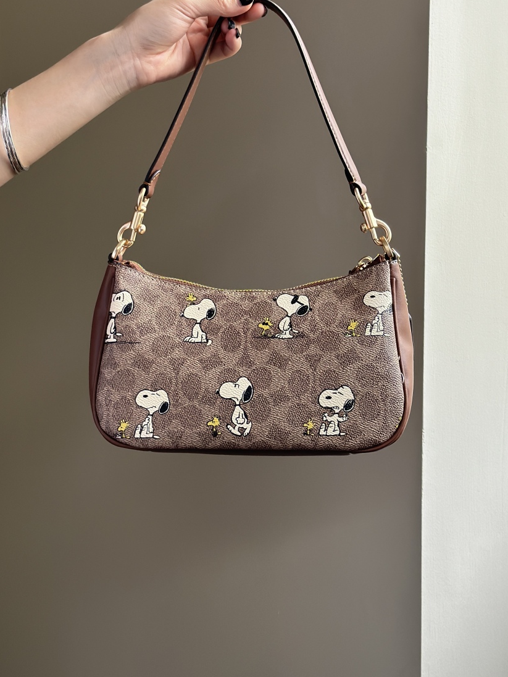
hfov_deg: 23.3
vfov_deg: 30.6
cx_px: 251
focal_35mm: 63
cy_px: 247
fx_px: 1232
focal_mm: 6.86
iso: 80
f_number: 1.78
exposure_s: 1/681
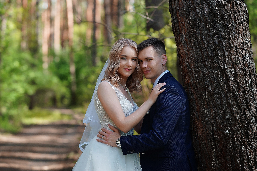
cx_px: 128
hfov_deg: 15.2
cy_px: 86
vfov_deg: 10.2
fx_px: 964
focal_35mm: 135
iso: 400
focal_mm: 135
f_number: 3.5
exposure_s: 1/400
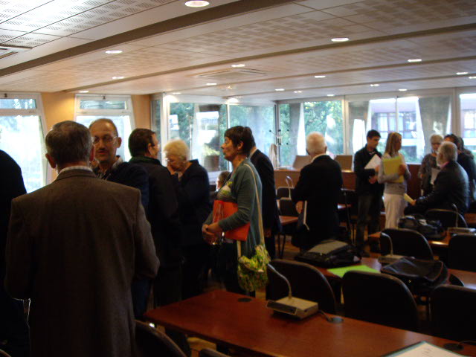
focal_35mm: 38
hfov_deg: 49.0
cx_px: 238
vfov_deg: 37.7
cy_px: 178
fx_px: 523
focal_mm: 6.2
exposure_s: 1/50
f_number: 2.7
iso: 200
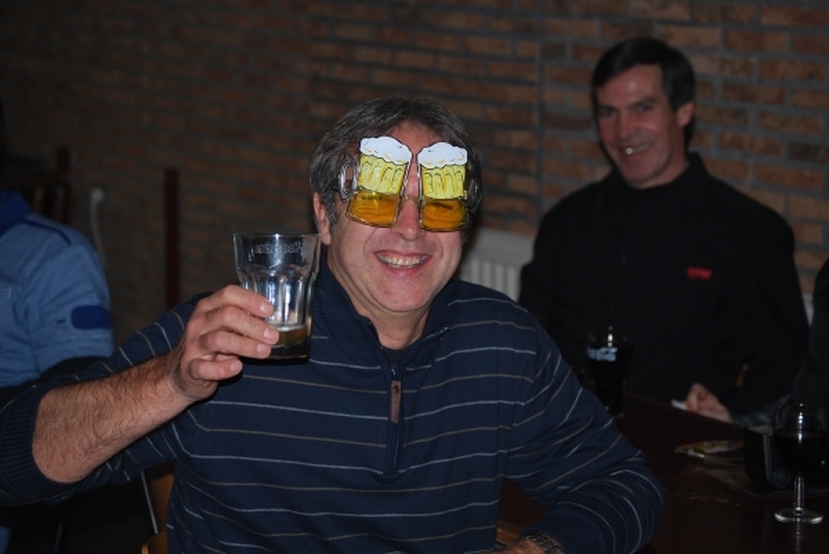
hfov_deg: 20.6
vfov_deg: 13.8
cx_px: 414
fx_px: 2281
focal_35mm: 99
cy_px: 277
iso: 200
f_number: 4.2
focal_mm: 66
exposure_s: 1/60
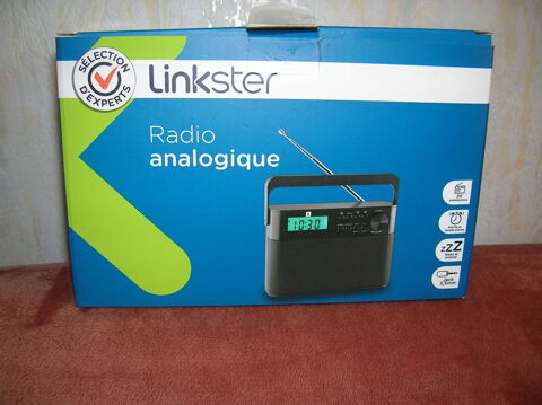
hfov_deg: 54.0
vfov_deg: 41.7
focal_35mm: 34
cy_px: 202
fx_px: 532
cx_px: 271
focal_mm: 5.7
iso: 50
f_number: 2.9
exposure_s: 1/60.1
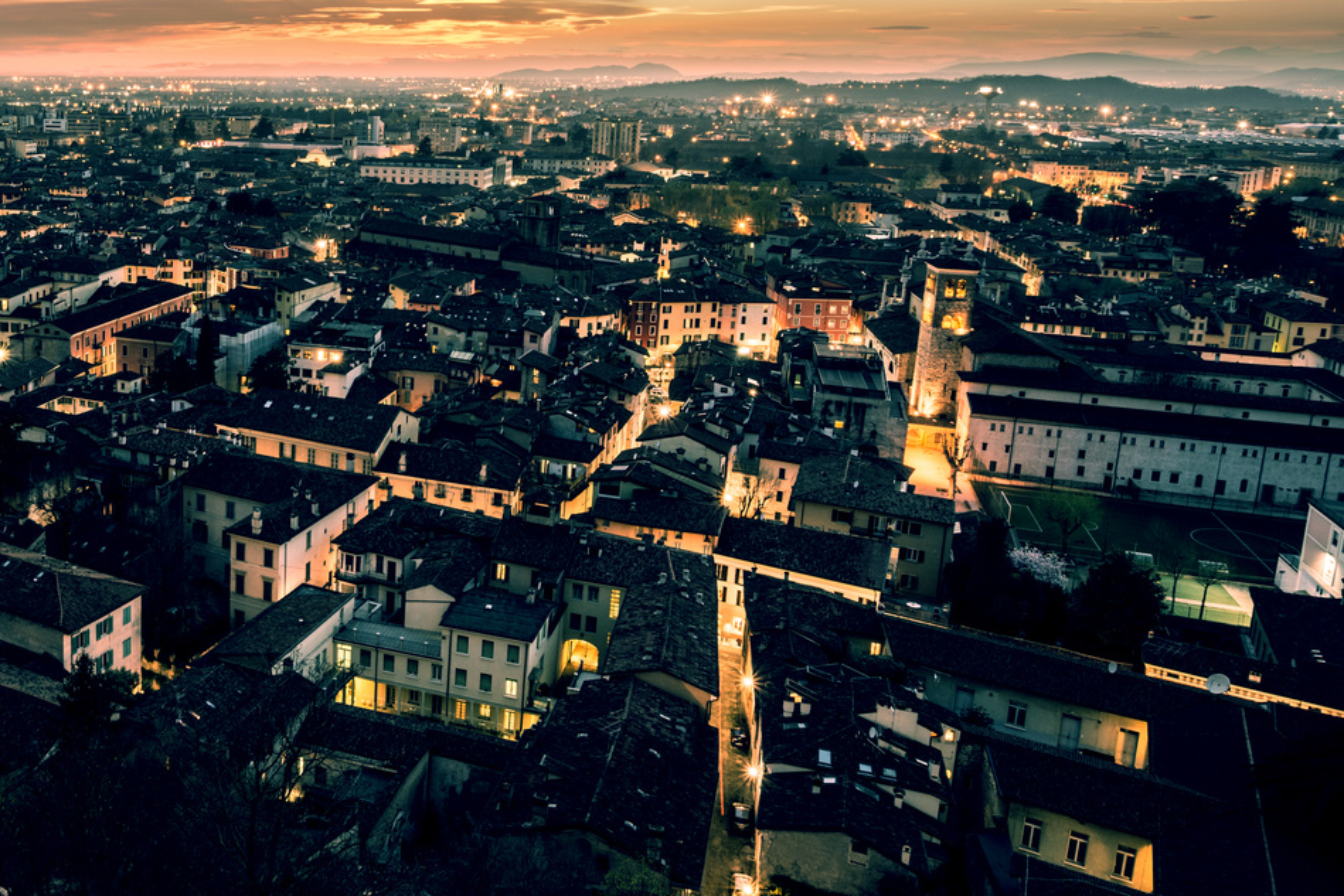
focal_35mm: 32
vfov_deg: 40.6
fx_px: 1195
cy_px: 294
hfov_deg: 53.1
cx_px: 194
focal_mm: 12
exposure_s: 13
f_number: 8
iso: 100
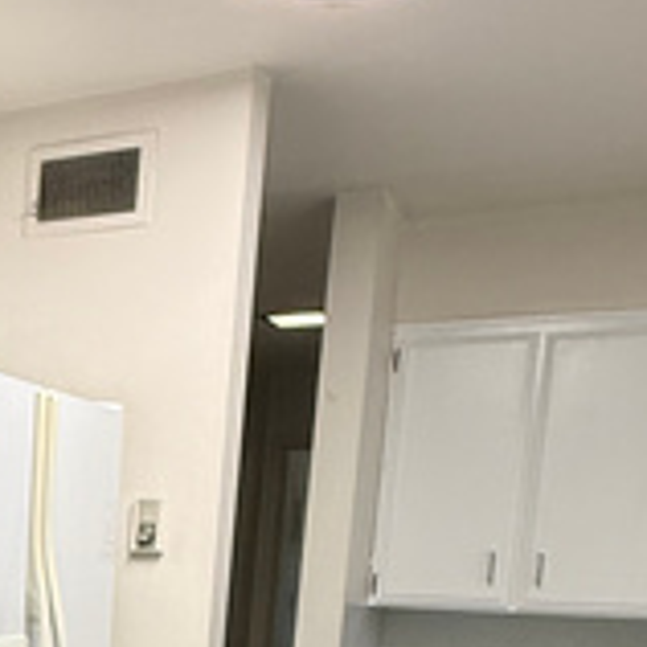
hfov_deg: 24.9
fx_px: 1269
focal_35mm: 60
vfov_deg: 25.8
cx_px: -192
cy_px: 766
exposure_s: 1/120
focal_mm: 2.22
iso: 200
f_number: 2.2
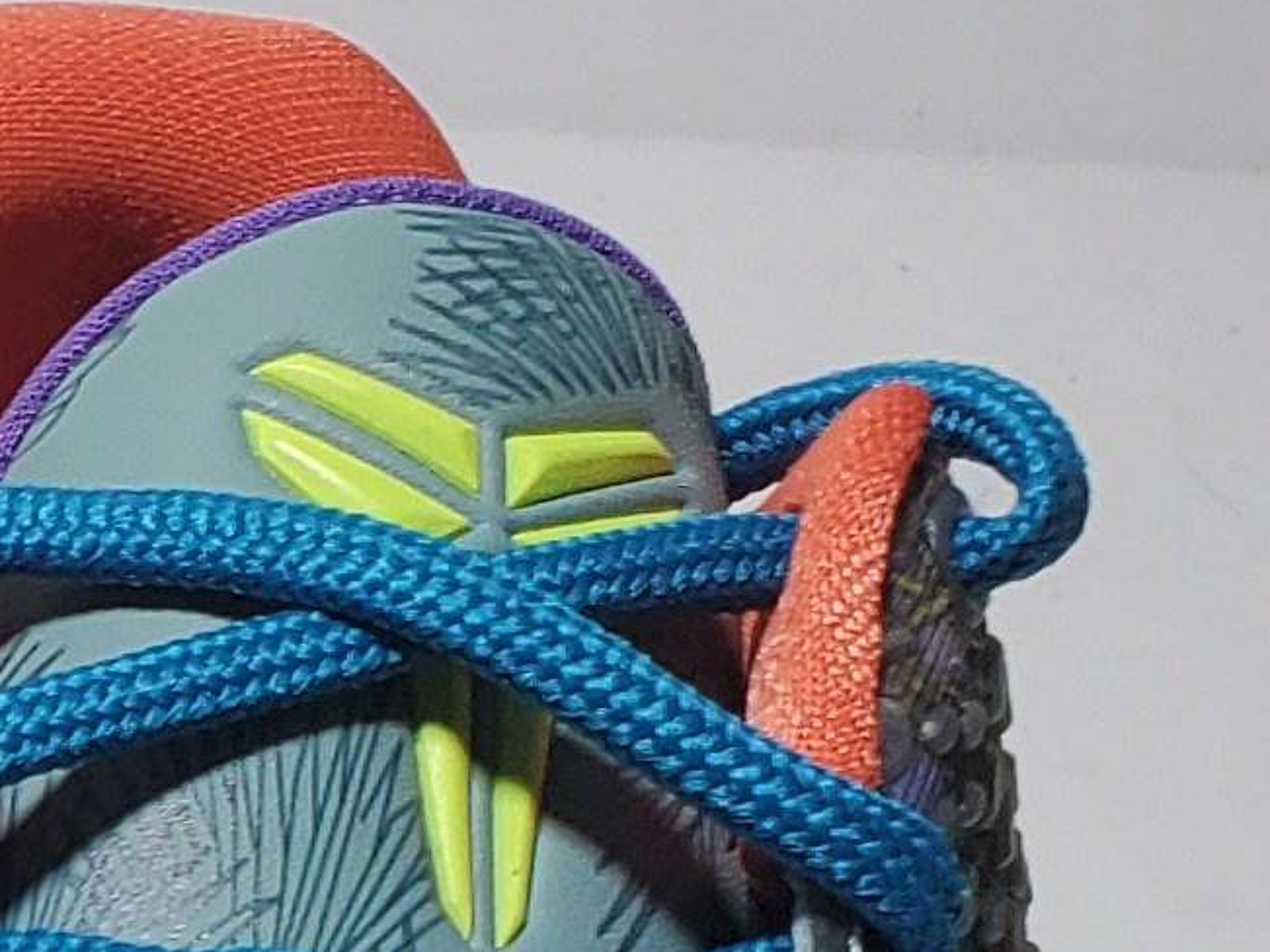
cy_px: 2111
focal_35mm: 161
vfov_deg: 8.6
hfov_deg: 11.6
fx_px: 5906
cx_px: -753
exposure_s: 1/191
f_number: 2.4
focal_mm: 4.3
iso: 50
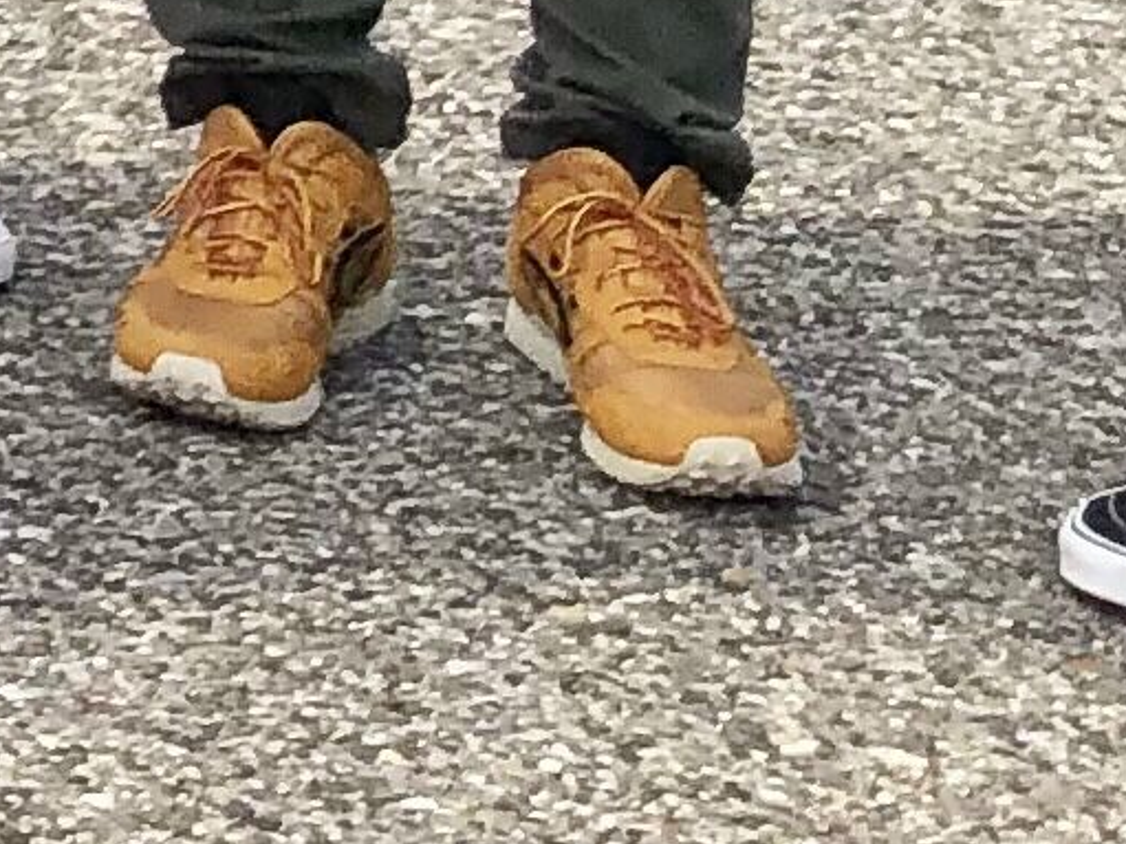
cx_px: -2988
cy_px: -2093
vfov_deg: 6.0
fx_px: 7187
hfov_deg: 7.2
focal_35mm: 221
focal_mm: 4
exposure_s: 1/2404
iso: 20
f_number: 1.8
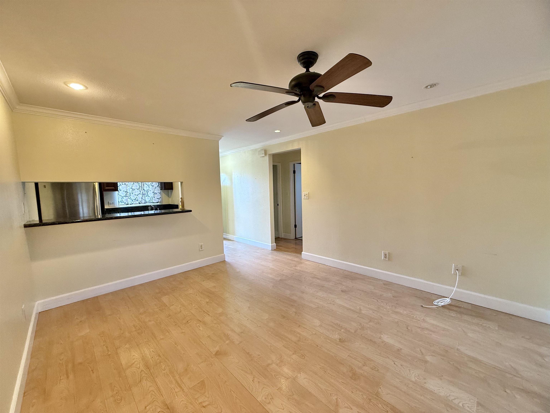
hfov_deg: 102.1
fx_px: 222
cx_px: 275
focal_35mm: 14
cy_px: 206
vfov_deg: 85.7
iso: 200
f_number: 2.2
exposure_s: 1/60
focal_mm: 2.22
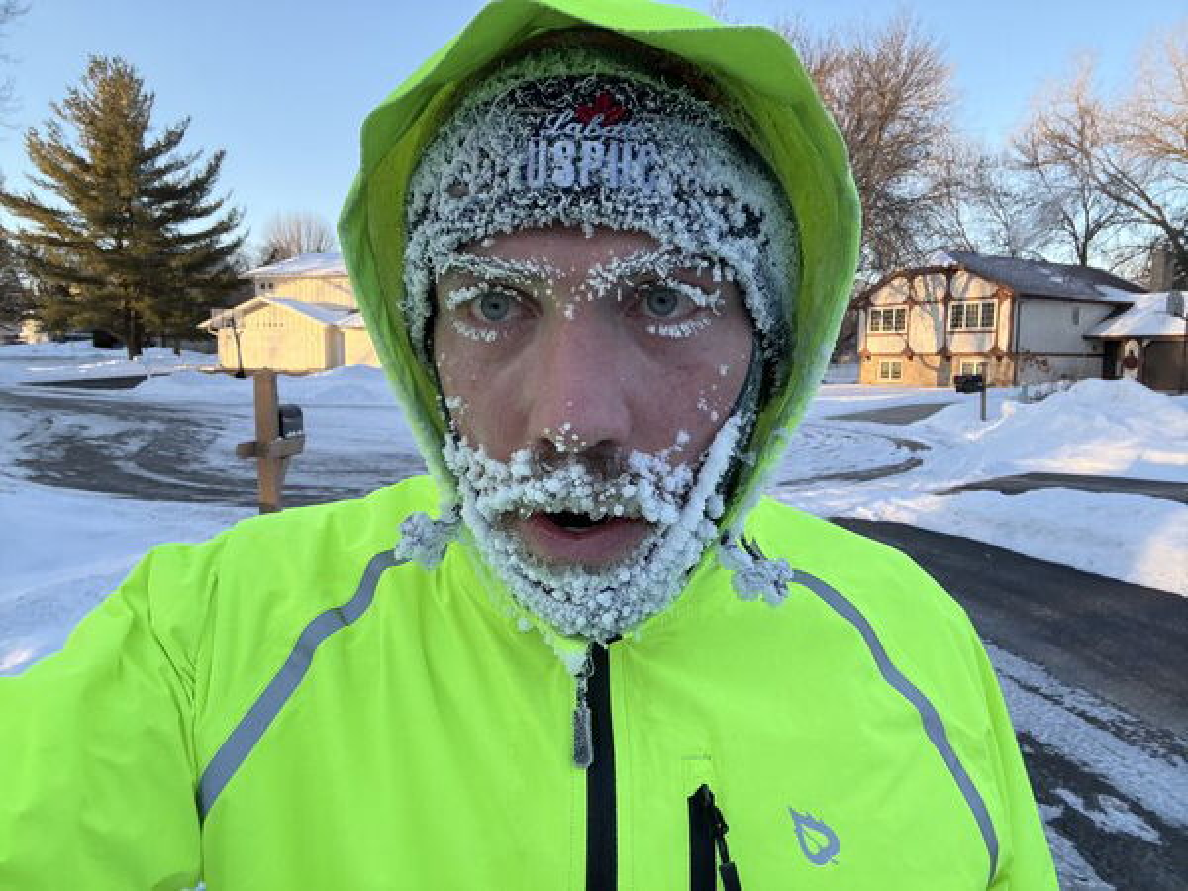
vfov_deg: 58.9
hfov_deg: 73.9
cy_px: 446
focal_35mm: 23
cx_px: 594
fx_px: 789
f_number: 1.9
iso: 64
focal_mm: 2.69
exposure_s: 1/228
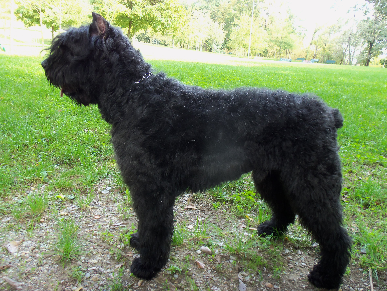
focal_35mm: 29
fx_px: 324
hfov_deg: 61.7
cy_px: 146
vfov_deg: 48.2
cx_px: 194
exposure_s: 1/30
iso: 80
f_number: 3.4
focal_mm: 5.2
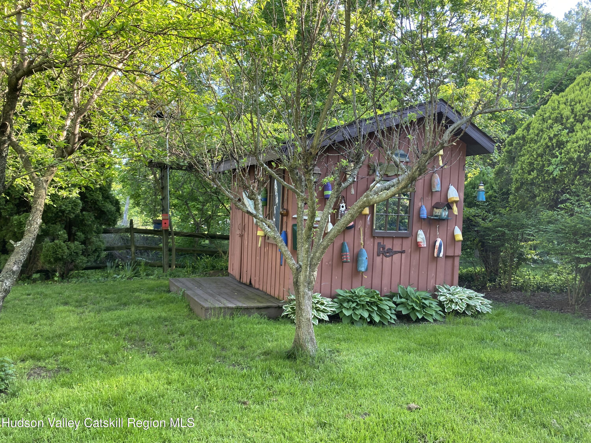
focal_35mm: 26
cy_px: 222
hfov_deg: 67.3
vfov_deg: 53.1
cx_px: 296
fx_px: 444
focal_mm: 4.25
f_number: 1.8
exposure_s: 1/122
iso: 40
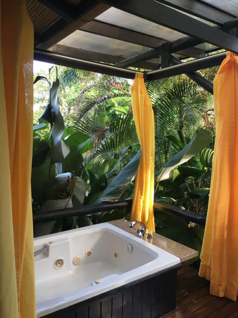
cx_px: 119
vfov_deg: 61.7
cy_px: 159
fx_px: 266
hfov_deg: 48.2
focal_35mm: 29
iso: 32
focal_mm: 4.15
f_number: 2.2
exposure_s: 1/30
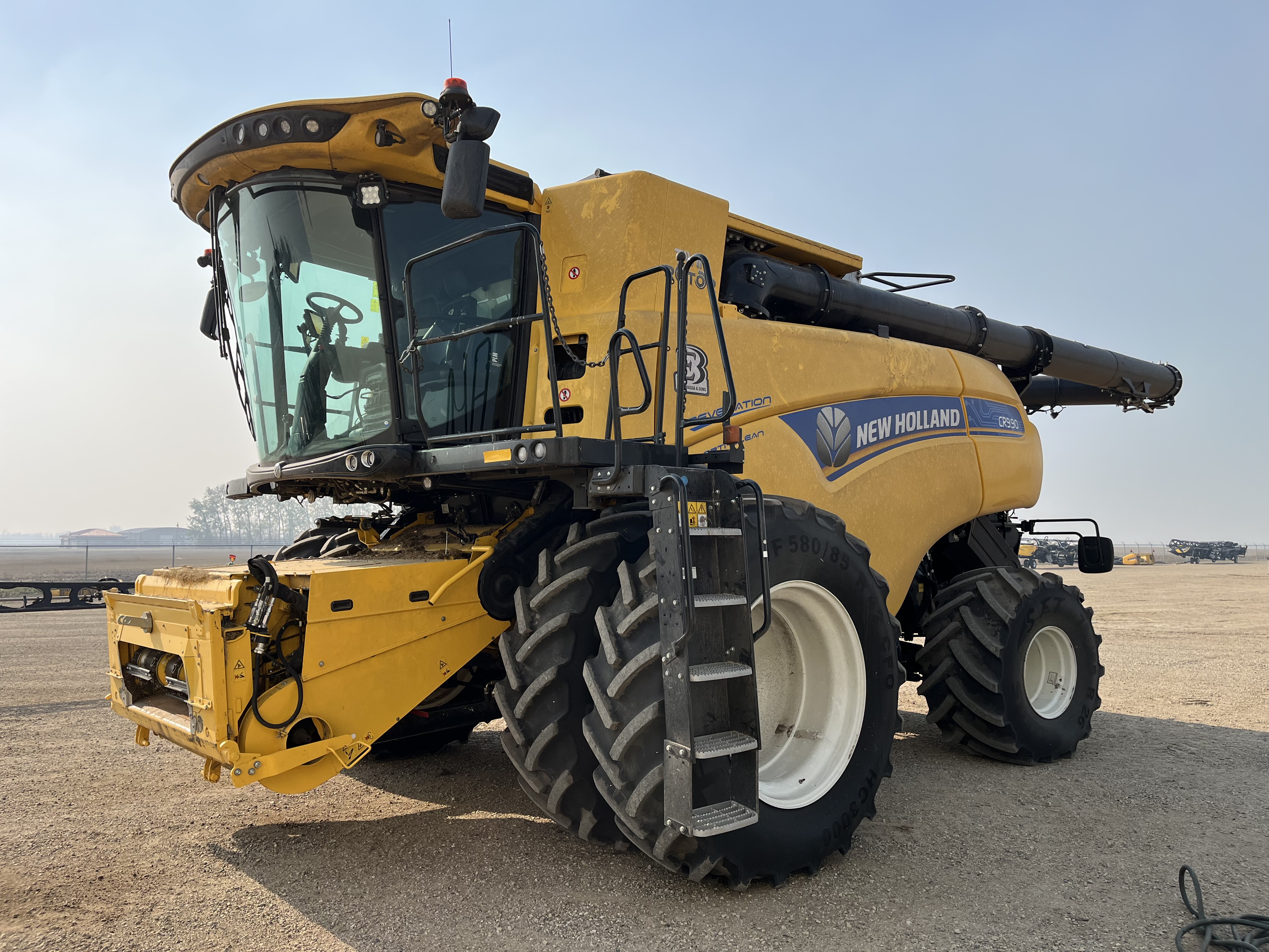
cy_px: 476
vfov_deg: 53.1
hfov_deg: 67.3
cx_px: 634
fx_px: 953
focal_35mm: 26
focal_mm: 5.1
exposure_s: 1/3623
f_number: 1.6
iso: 50
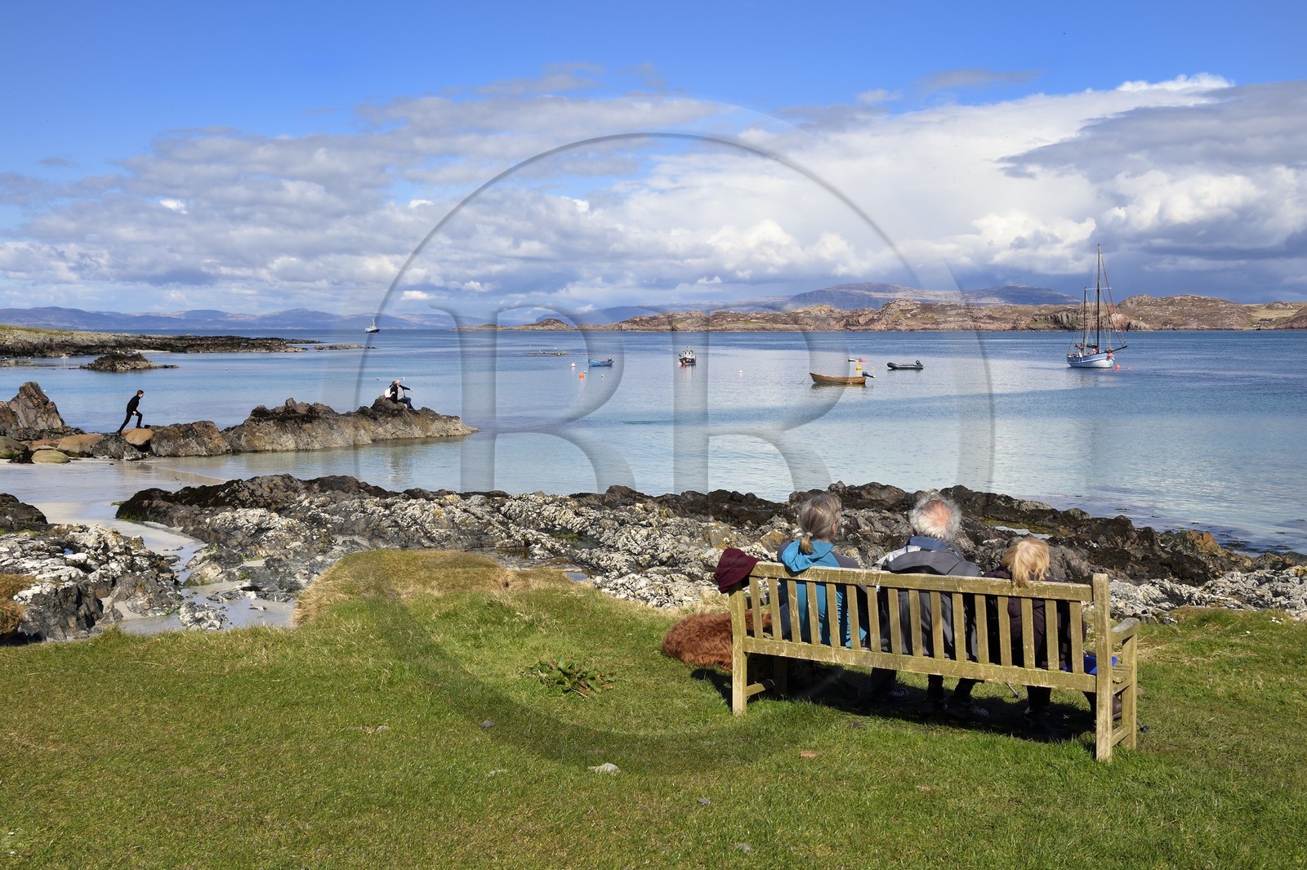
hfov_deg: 50.7
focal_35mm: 38
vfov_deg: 35.0
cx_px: 654
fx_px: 1379
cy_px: 435
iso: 200
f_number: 16
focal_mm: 38
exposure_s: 1/250
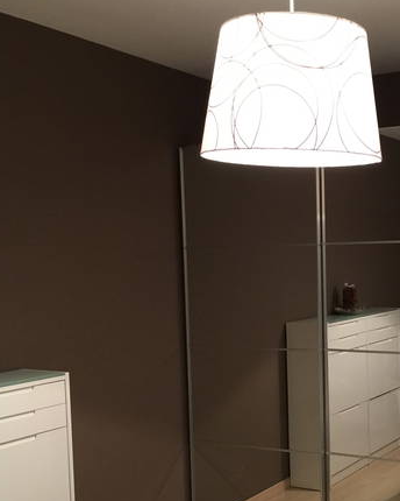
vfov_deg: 35.6
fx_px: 769
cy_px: 339
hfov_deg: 28.5
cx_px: 320
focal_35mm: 52
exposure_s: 1/8
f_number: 2.2
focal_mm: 4.15
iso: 125
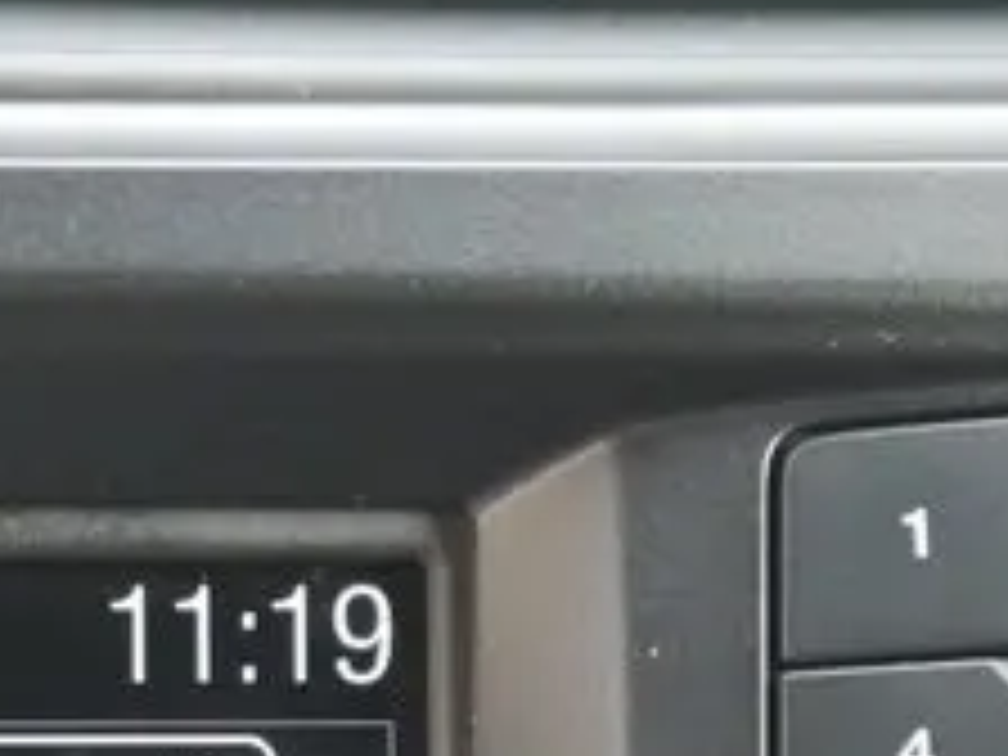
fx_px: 6989
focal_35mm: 240
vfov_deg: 6.1
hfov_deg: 8.1
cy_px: 965
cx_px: -315
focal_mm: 42
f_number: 5.6
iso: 2000
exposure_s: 1/100
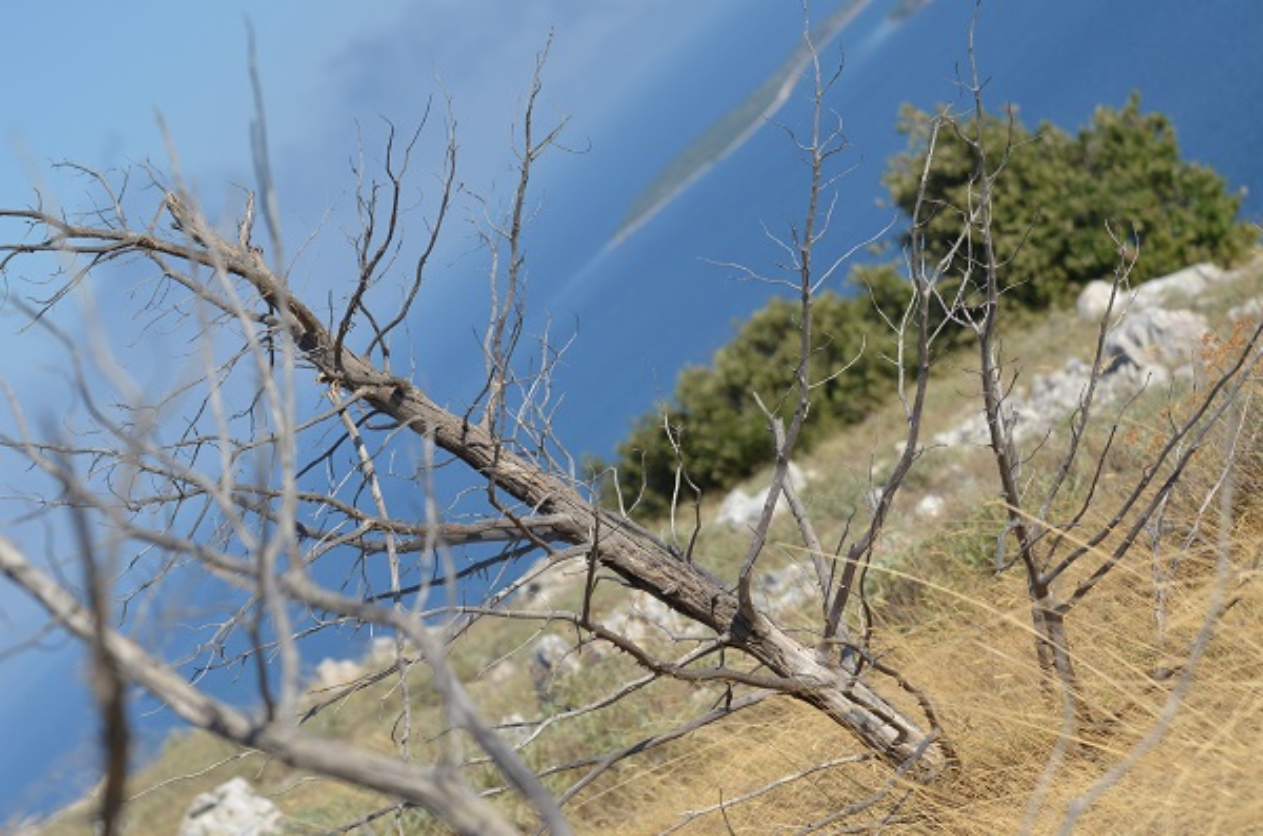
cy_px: 418
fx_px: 3675
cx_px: 632
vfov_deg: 13.0
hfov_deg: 19.5
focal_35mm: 105
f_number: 6.3
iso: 640
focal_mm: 70
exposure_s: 1/2500
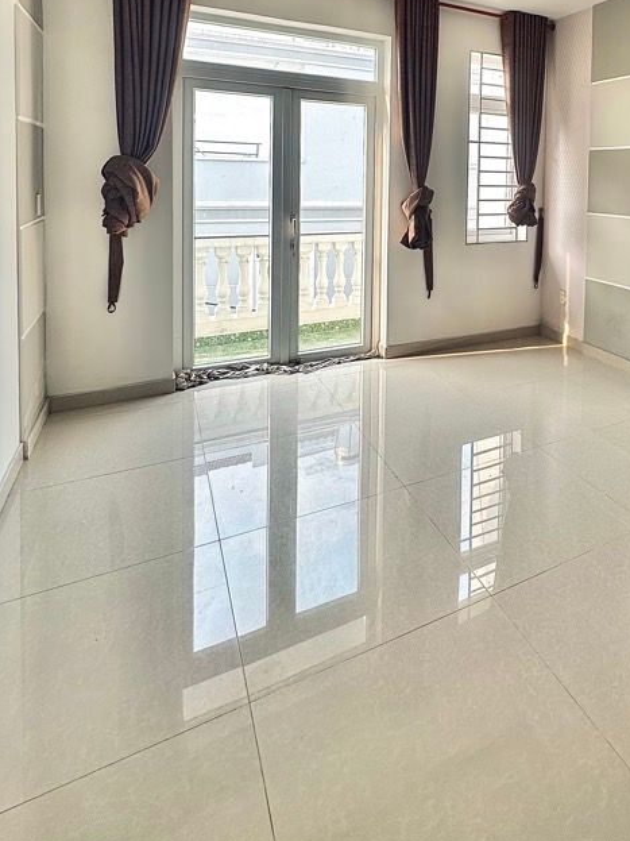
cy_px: 198
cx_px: 495
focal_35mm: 23
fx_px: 558
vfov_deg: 68.5
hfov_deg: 55.1
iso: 40
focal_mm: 2.22
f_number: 2.2
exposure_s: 1/99
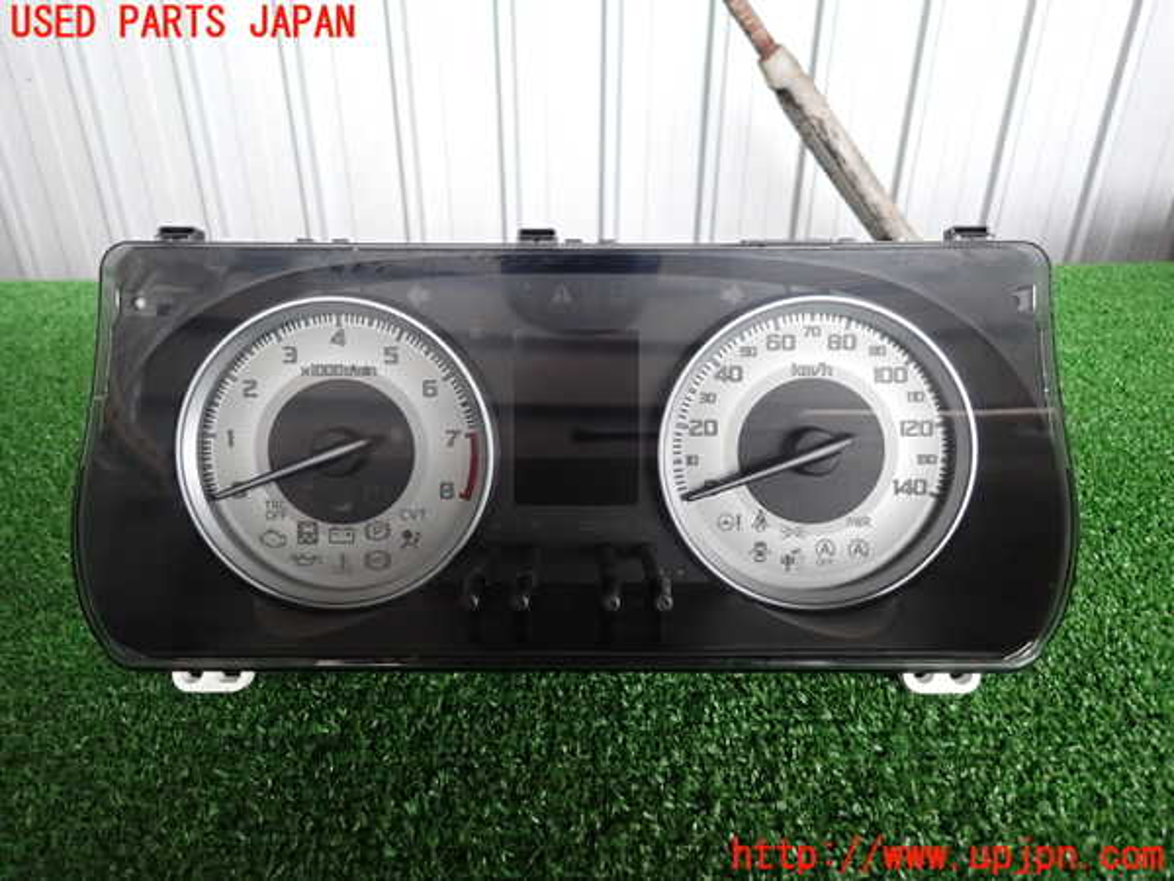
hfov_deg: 69.4
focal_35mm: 25
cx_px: 587
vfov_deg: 54.9
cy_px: 440
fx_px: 848
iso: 250
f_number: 2
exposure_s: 1/30
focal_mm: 4.5
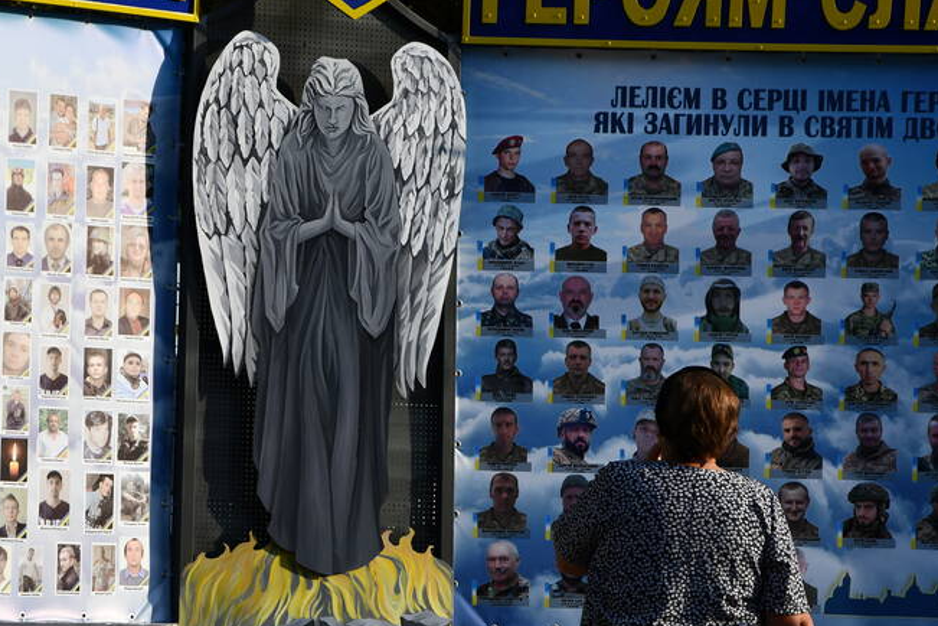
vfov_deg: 5.6
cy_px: 350
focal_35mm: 247
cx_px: 369
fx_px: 6435
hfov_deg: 8.3
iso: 200
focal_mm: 105
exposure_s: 1/500
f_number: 8
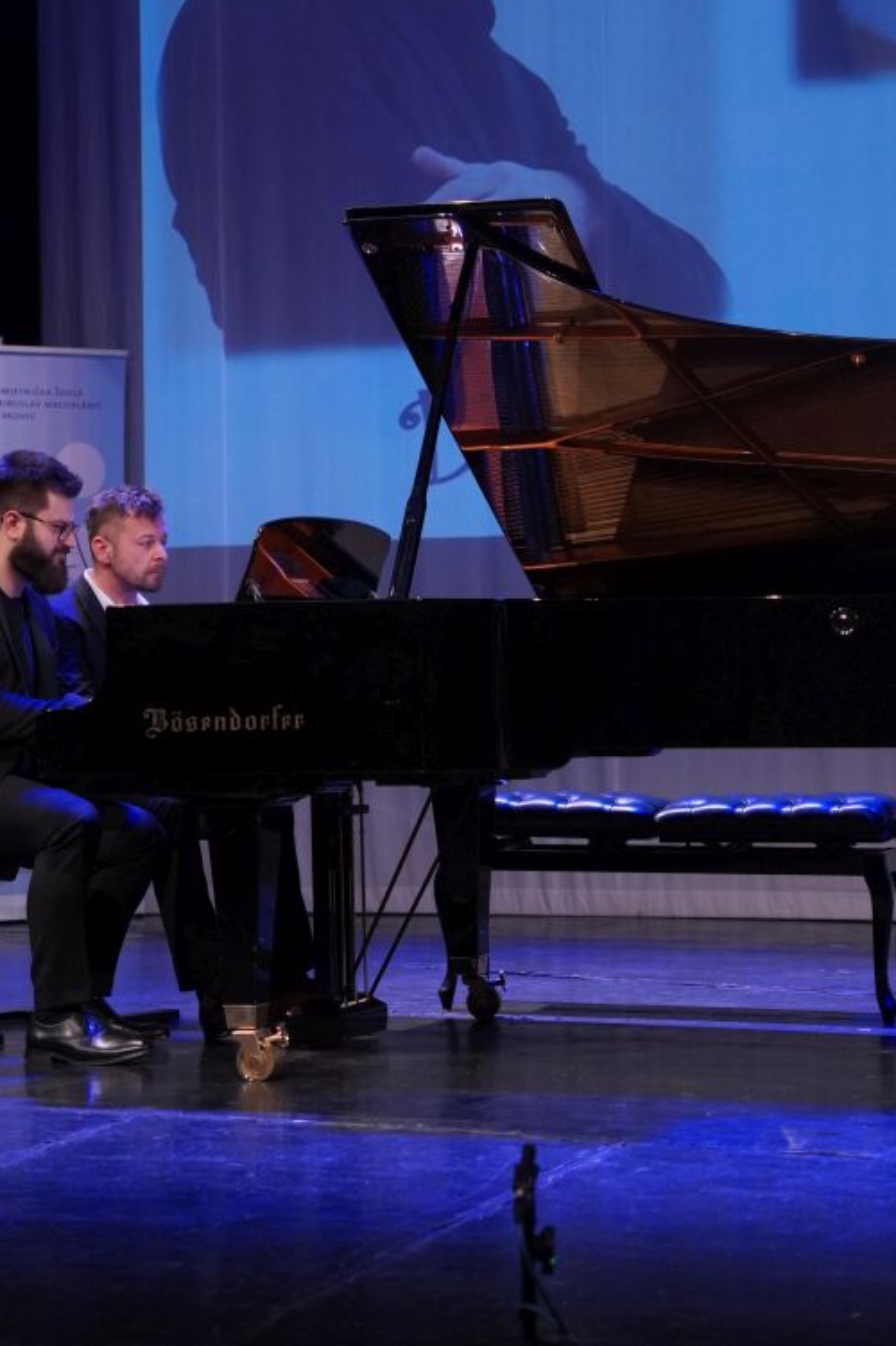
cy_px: 468
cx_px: 312
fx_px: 3415
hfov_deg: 14.9
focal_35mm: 91
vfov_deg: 22.2
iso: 2000
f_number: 2.8
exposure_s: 1/160
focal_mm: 46.2
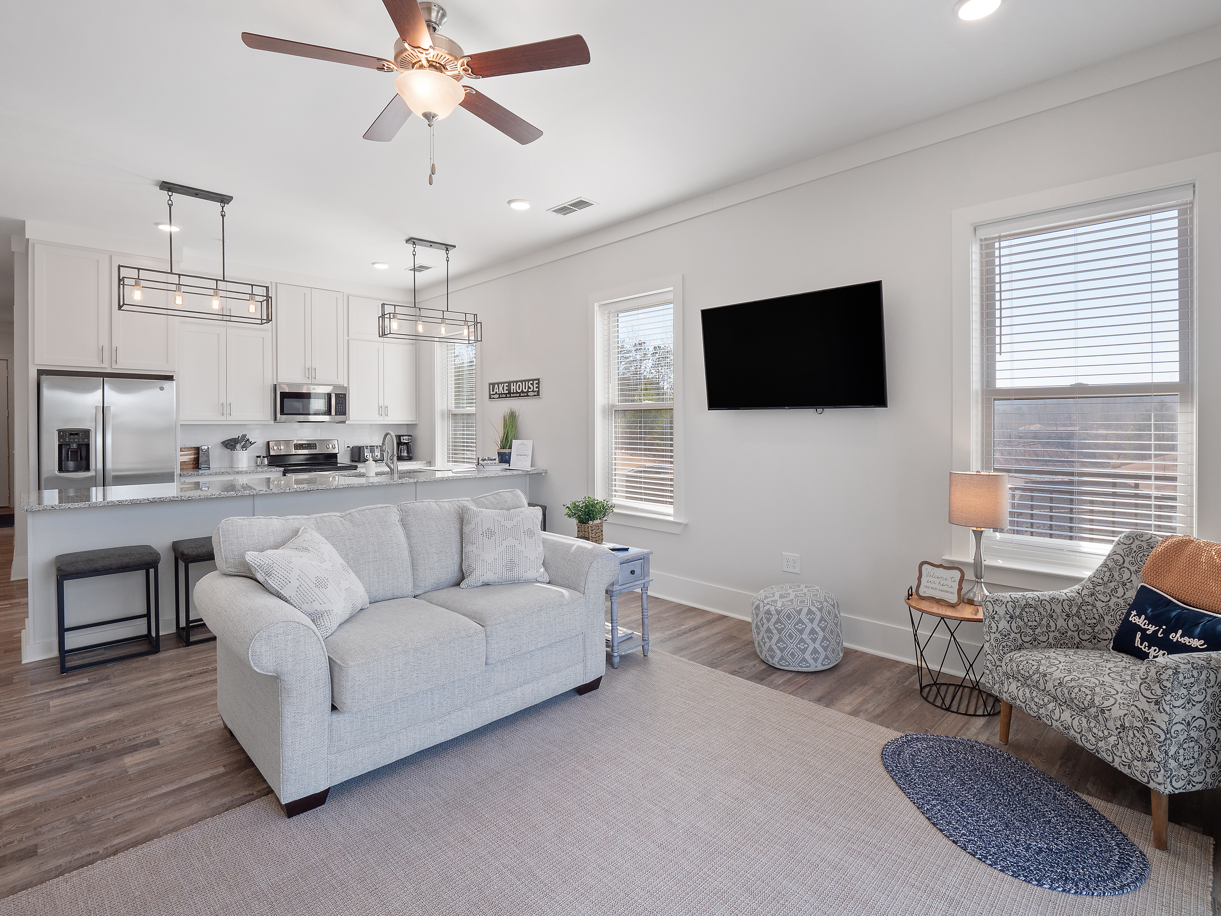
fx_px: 564
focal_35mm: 16
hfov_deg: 94.5
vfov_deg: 78.1
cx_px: 610
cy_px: 458
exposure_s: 1/25
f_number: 8
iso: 200
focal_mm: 8
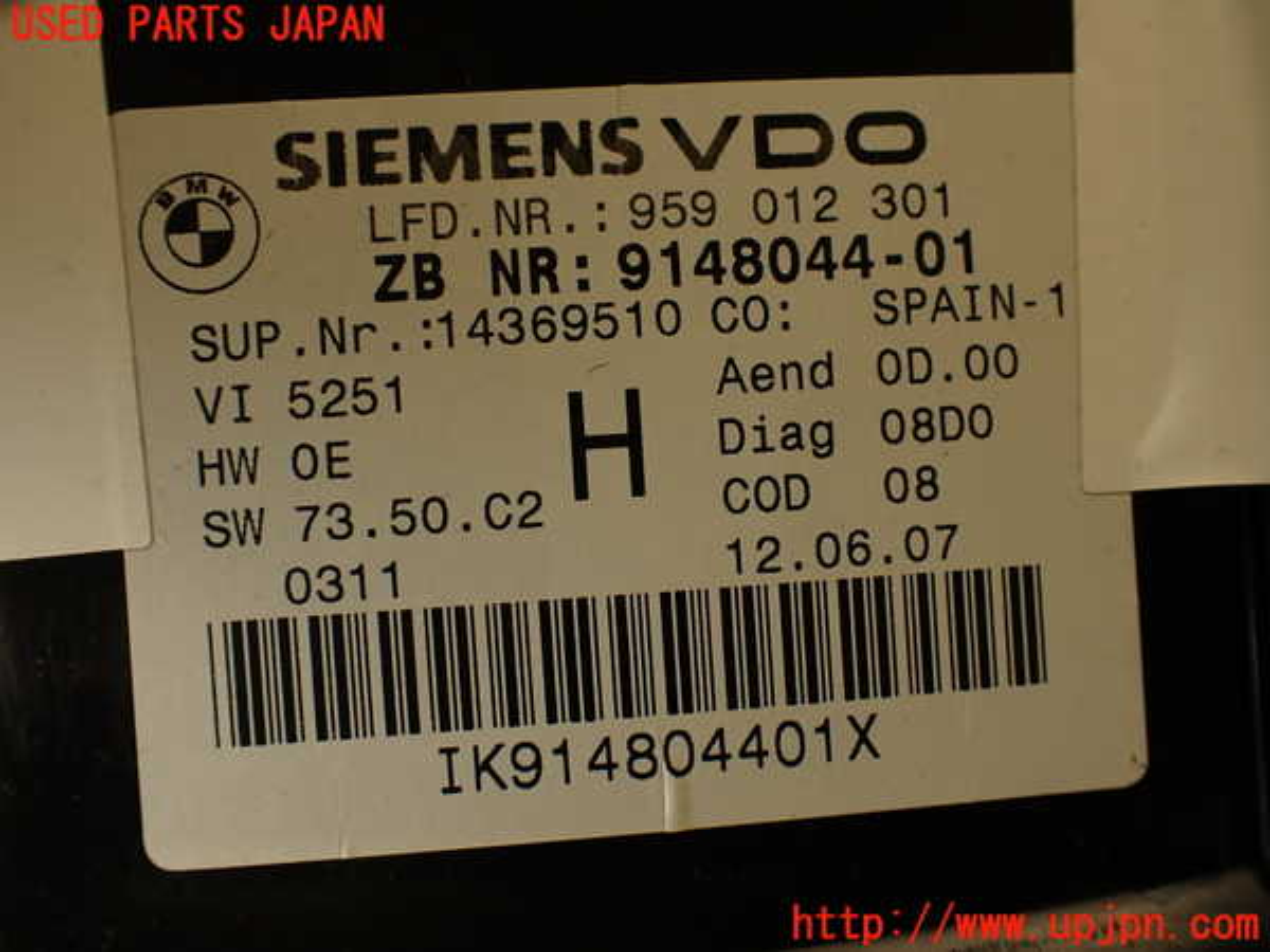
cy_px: 476
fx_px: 1174
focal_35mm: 32
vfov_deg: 44.2
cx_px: 635
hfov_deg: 56.8
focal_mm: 5.79
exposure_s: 1/60
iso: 125
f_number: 2.4
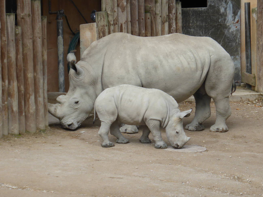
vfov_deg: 5.3
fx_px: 2151
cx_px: 139
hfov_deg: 7.0
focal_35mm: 283
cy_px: 118
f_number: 5.6
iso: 100
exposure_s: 1/250
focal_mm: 41.3
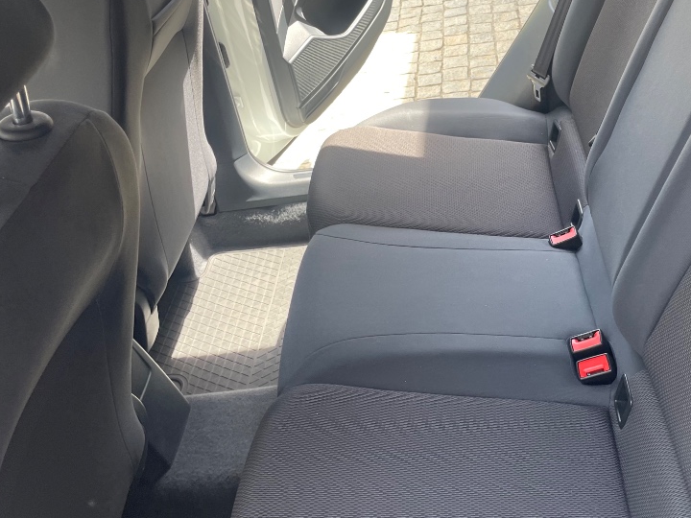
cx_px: 484
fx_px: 739
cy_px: 197
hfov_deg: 48.9
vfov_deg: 38.4
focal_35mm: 37
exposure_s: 1/125
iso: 32
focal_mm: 4.2
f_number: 1.6
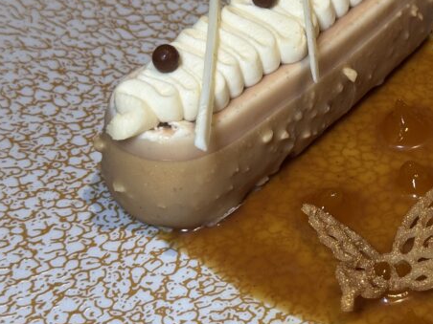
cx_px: 377
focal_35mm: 85
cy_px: 111
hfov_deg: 22.5
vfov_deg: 17.3
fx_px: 1063
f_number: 1.78
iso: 50
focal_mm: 6.76
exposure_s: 1/50
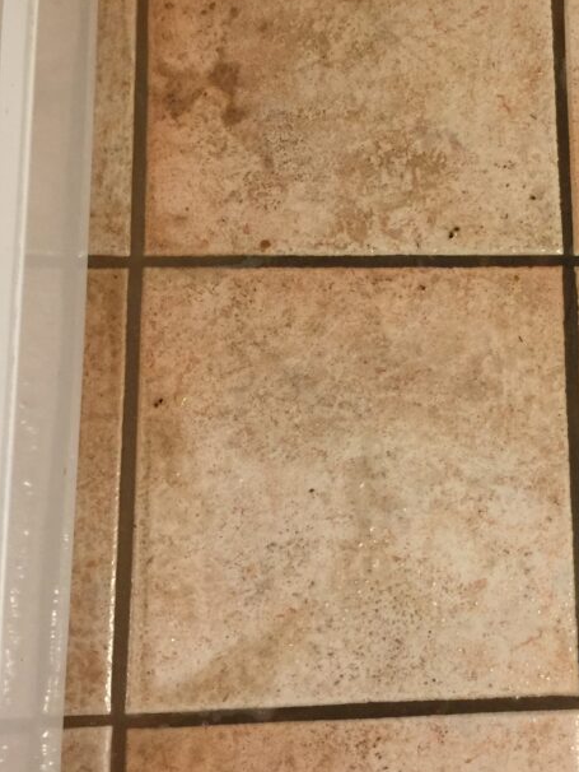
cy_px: 355
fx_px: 1092
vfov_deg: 38.9
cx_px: 467
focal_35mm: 49
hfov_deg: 29.0
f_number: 2.2
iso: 80
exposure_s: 1/15
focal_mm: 4.15
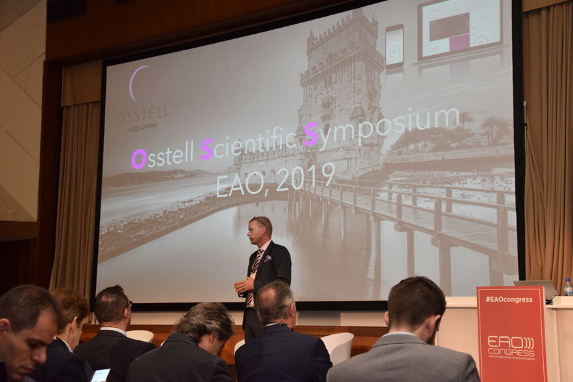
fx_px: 835
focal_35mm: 52
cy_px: 191
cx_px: 286
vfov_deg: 25.7
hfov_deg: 37.9
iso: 1400
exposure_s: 1/60
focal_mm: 35
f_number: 4.5
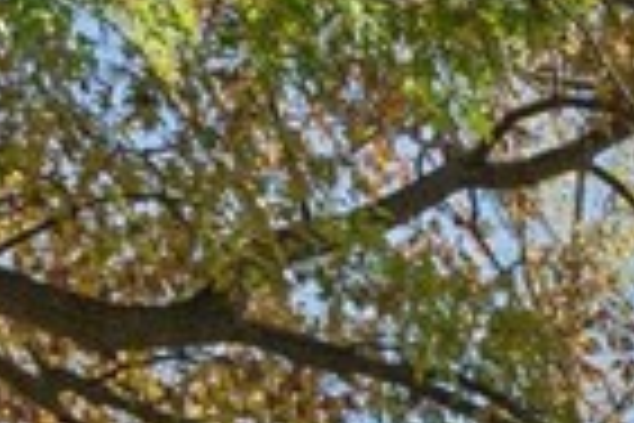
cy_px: 1352
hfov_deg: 15.5
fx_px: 1902
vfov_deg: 9.4
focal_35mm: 108
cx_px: 1228
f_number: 8
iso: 200
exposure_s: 1/200
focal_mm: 14
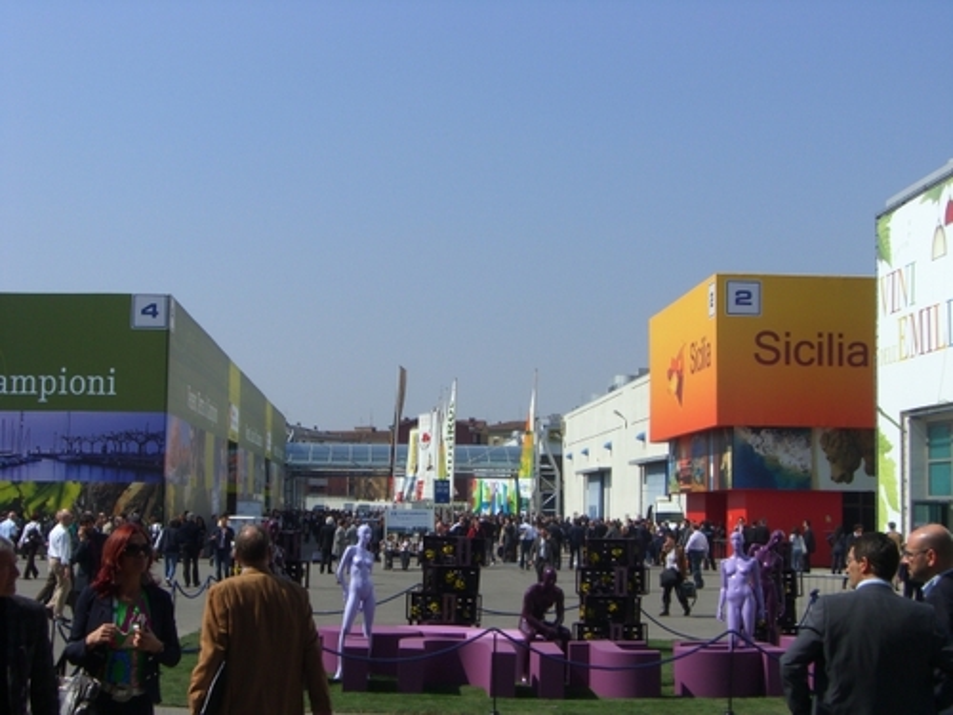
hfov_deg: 29.4
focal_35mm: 66
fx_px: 1817
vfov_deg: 22.3
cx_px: 476
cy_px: 358
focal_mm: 10.7
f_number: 5.8
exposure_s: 1/640
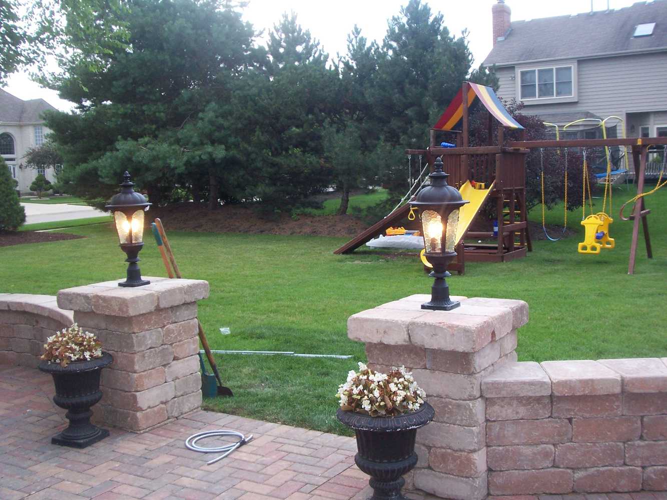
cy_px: 250
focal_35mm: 39
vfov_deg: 36.8
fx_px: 752
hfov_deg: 47.9
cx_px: 334
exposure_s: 1/60
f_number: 3.9
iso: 125
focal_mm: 6.4
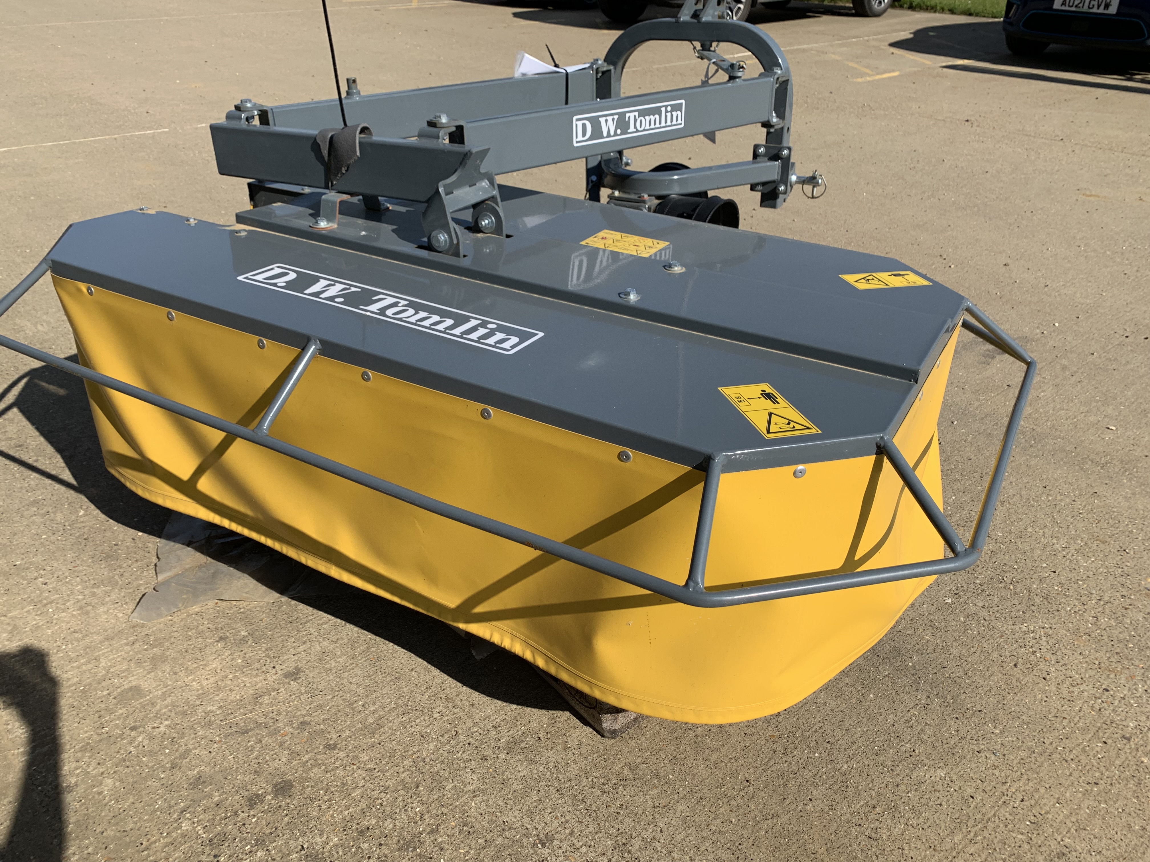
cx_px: 575
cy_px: 431
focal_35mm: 26
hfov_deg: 67.3
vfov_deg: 53.1
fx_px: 864
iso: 25
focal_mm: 4.25
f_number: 1.8
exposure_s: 1/2833
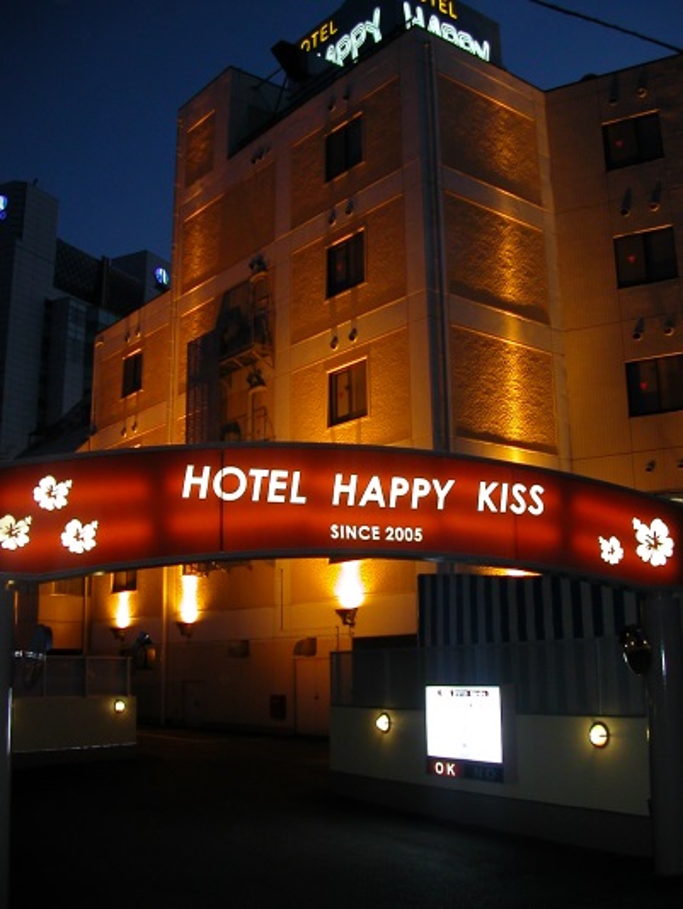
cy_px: 454
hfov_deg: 38.7
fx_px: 973
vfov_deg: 50.1
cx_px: 342
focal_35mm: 37
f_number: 2.7
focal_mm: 5.6
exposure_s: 1/30
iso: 138
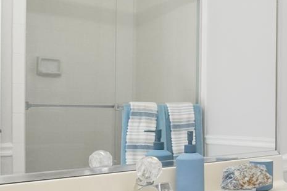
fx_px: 438
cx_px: 331
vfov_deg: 24.6
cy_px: 115
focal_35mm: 55
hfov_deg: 31.3
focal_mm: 16
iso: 1600
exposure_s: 1/160
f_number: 8
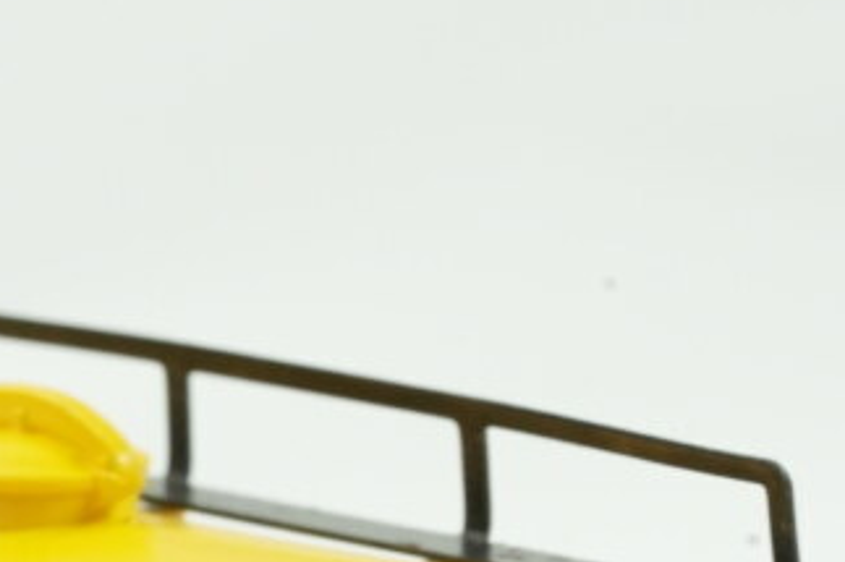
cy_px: 948
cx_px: 18
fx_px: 8375
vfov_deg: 3.8
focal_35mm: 357
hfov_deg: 5.8
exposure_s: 1/25
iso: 2500
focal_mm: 90
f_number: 16
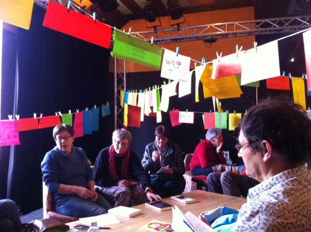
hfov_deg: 52.7
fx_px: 314
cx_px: 156
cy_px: 116
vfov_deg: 40.6
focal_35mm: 35
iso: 500
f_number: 2.8
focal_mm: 3.85
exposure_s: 1/17
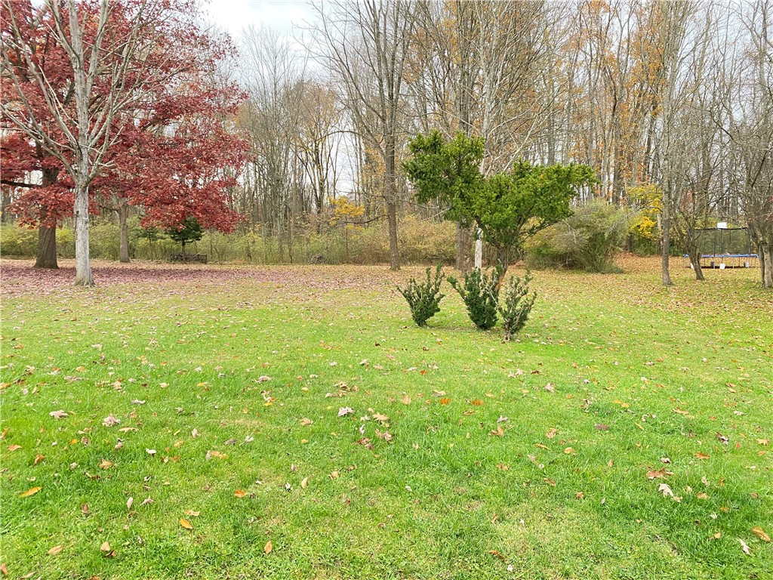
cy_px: 290
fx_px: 581
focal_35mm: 26
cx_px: 386
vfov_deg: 53.1
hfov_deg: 67.3
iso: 125
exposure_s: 1/97
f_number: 1.8
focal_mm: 4.25
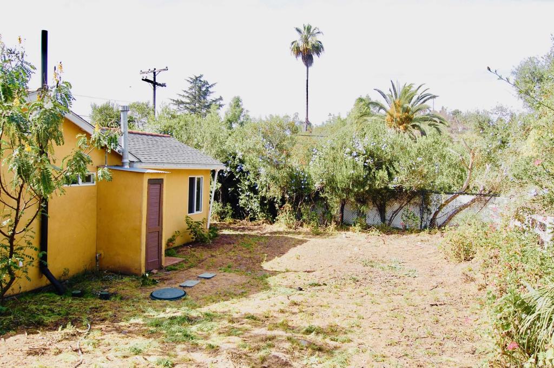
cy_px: 184
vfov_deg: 47.9
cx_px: 277
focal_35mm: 27
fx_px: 415
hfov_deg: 67.4
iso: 200
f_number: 7.1
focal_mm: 18
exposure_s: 1/200
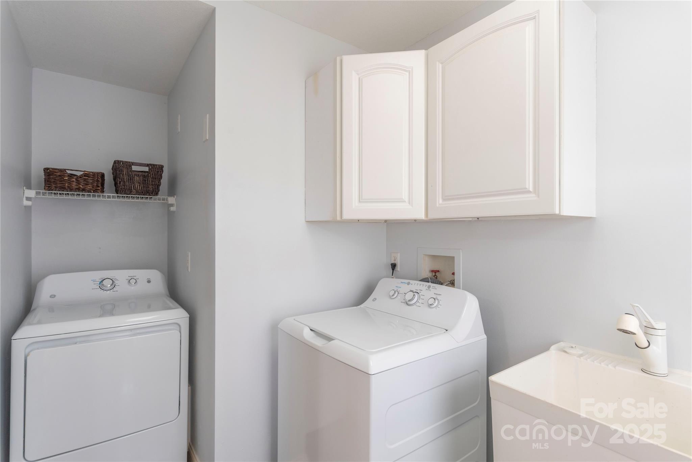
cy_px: 231
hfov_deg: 93.3
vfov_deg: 70.5
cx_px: 346
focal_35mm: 17
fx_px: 327
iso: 320
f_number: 7.1
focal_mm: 17
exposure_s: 1/100
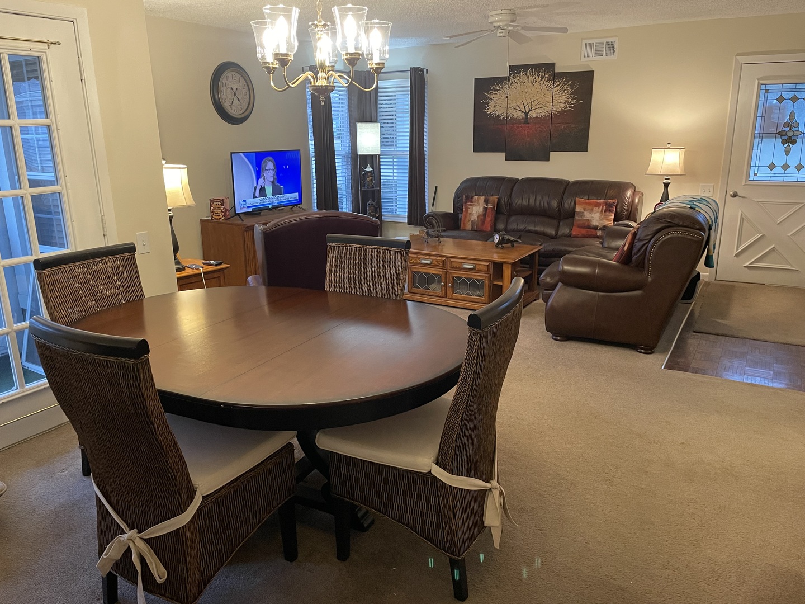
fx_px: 605
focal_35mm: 26
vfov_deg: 53.1
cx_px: 402
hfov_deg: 67.3
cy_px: 302
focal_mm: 4.2
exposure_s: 1/60
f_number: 1.6
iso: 400
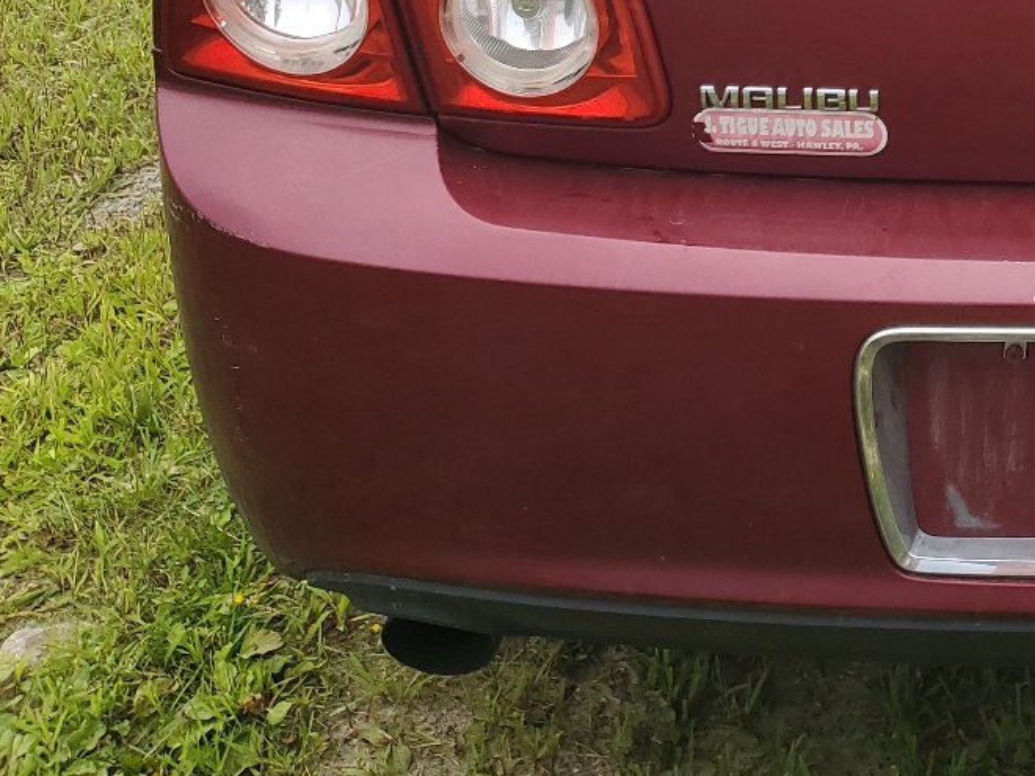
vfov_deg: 21.8
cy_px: -127
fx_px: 1884
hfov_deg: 28.1
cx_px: 1131
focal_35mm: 63
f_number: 1.5
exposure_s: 1/526
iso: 50
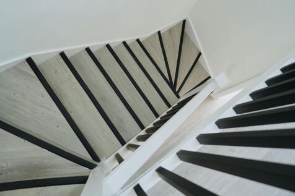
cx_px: 148
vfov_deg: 44.9
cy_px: 98
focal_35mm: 29
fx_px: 238
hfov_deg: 63.7
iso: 1600
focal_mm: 29
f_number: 4
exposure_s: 1/125
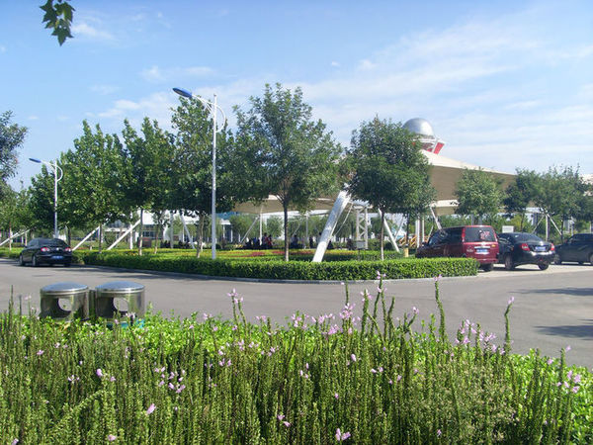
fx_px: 617
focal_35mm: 36
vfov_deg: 39.7
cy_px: 222
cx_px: 296
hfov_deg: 51.4
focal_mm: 6
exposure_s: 1/1000
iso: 80
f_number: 3.5
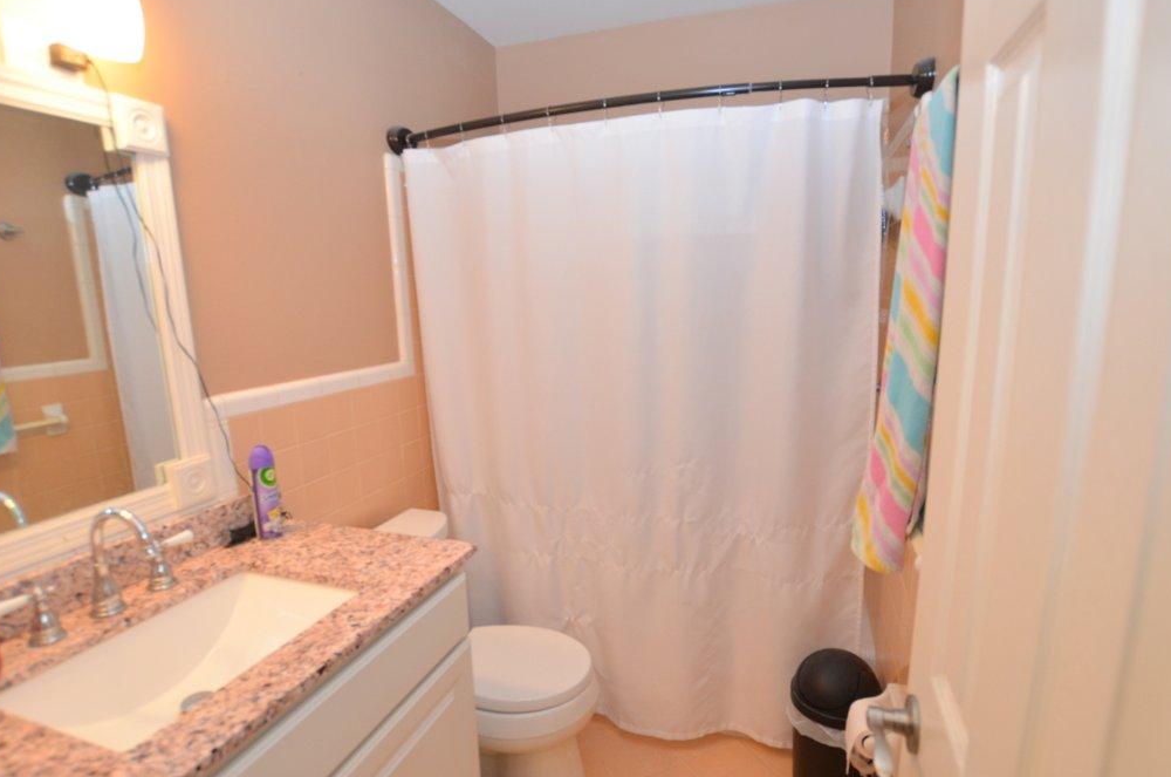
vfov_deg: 67.1
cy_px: 418
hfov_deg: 90.1
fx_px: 584
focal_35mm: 18
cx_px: 576
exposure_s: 1/60
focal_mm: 10
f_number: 4
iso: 640
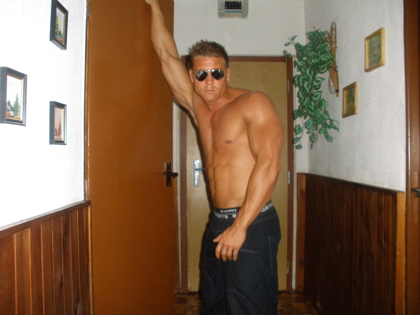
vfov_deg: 39.7
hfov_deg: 51.4
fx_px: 437
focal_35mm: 36
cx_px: 210
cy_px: 158
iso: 400
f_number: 3.5
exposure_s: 1/30
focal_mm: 6.3
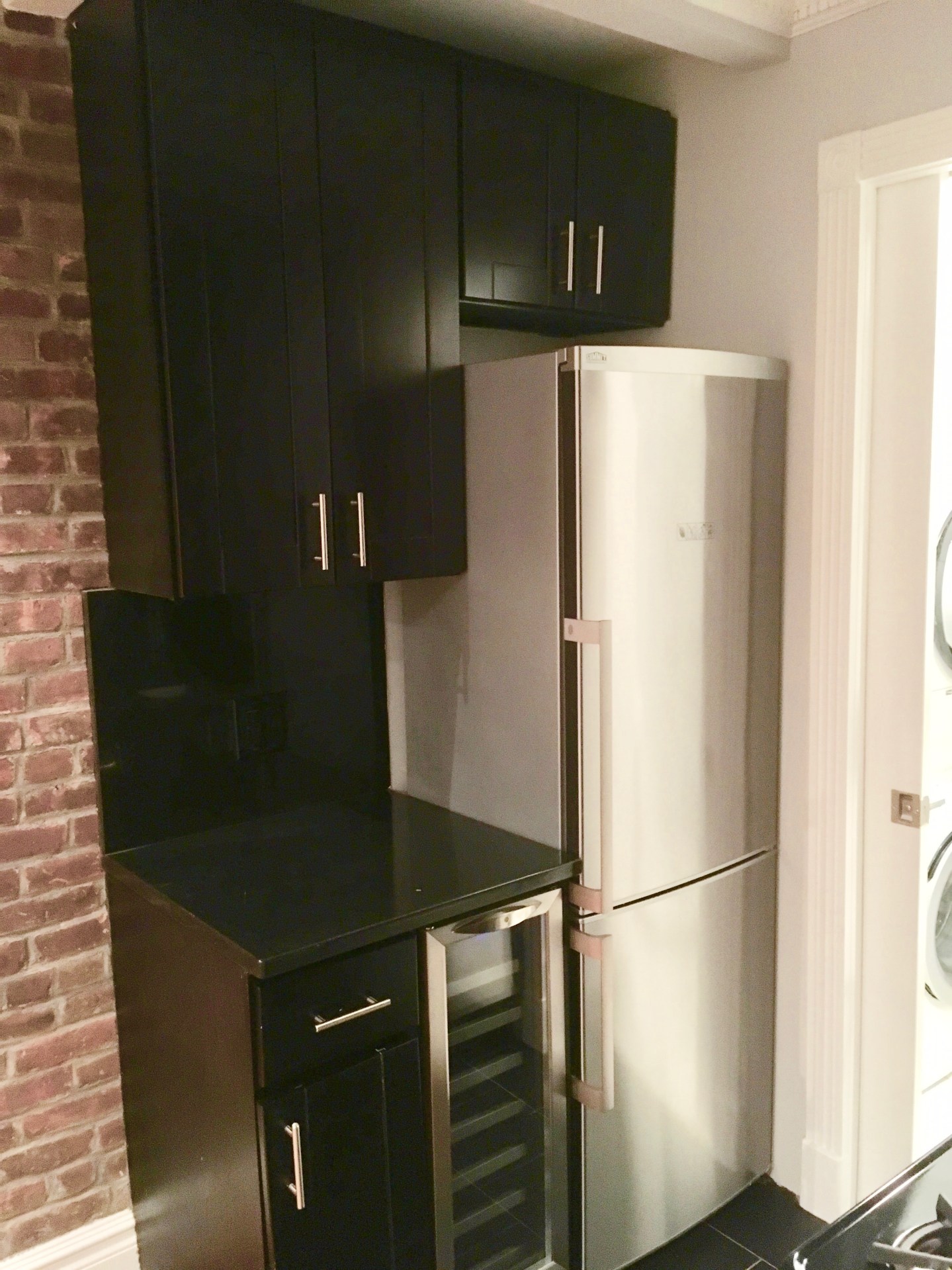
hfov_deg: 48.2
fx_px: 1064
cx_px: 476
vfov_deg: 61.7
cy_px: 635
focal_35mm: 29
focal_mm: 4.15
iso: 400
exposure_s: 1/15
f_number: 2.2
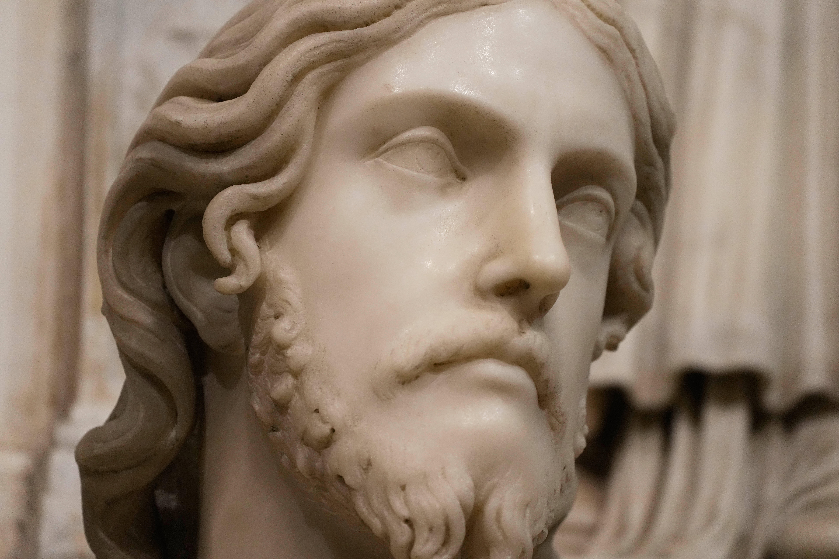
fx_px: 9321
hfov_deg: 5.2
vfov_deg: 3.4
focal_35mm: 400
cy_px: 280
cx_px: 420
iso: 3200
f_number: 5.6
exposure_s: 1/80
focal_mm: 400
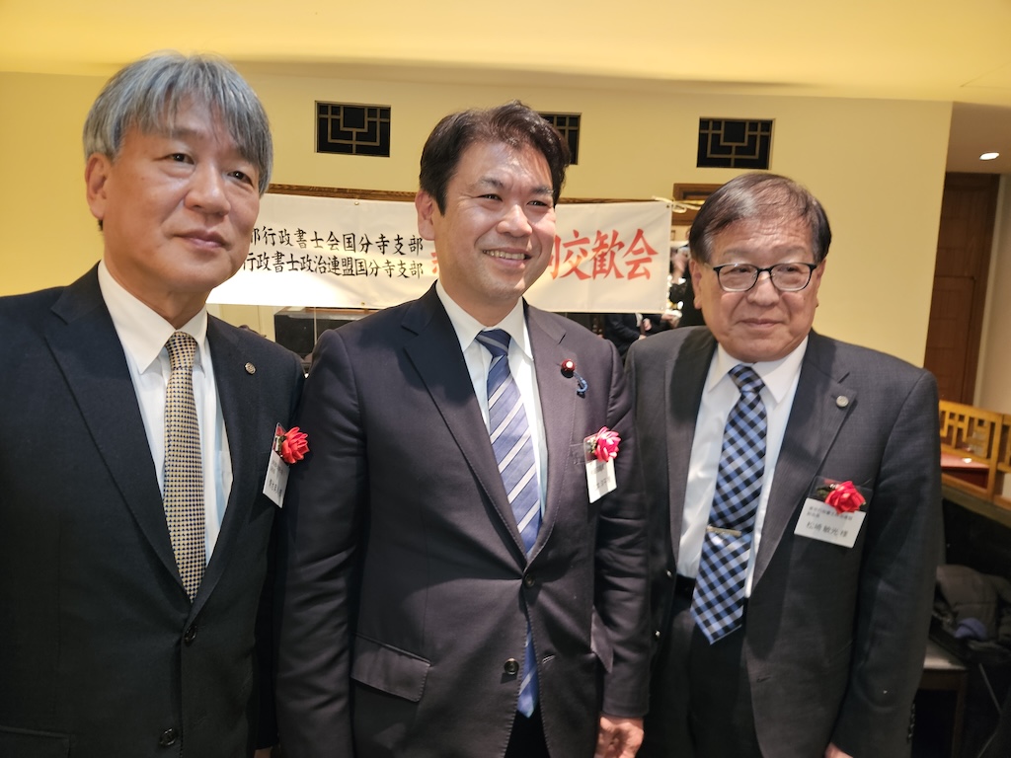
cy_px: 379
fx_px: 672
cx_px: 506
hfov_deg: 73.9
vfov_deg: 58.9
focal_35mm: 23
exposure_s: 1/10
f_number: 1.8
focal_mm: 5.4
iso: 250
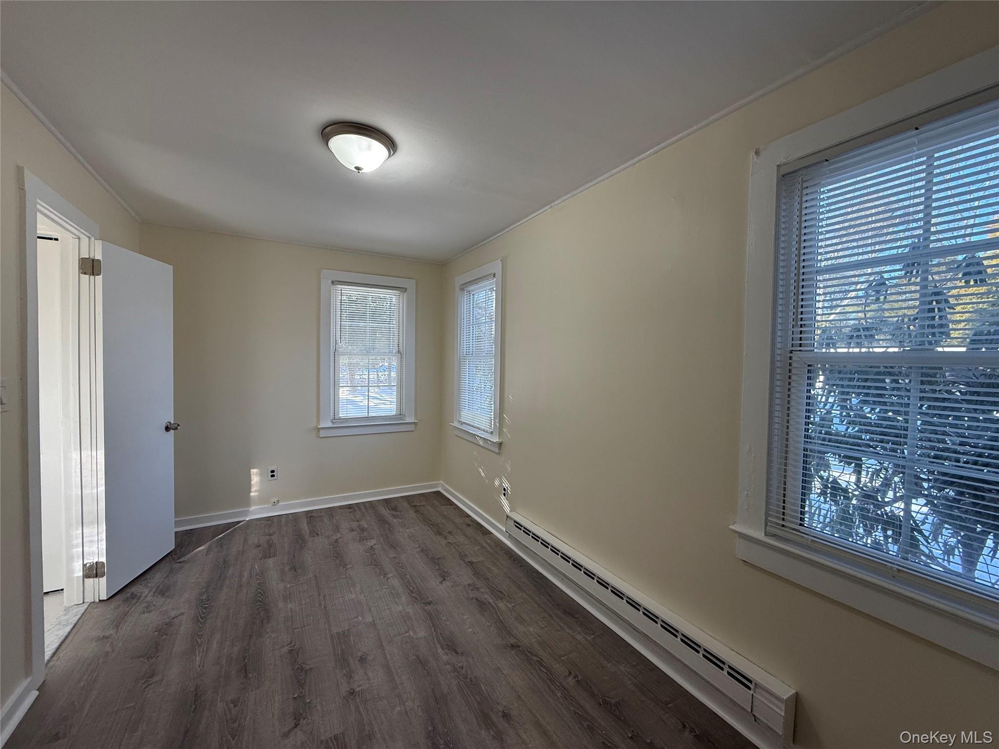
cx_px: 500
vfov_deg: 85.7
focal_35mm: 14
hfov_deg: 102.1
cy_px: 374
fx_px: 404
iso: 100
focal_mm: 2.22
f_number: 2.2
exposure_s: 1/120
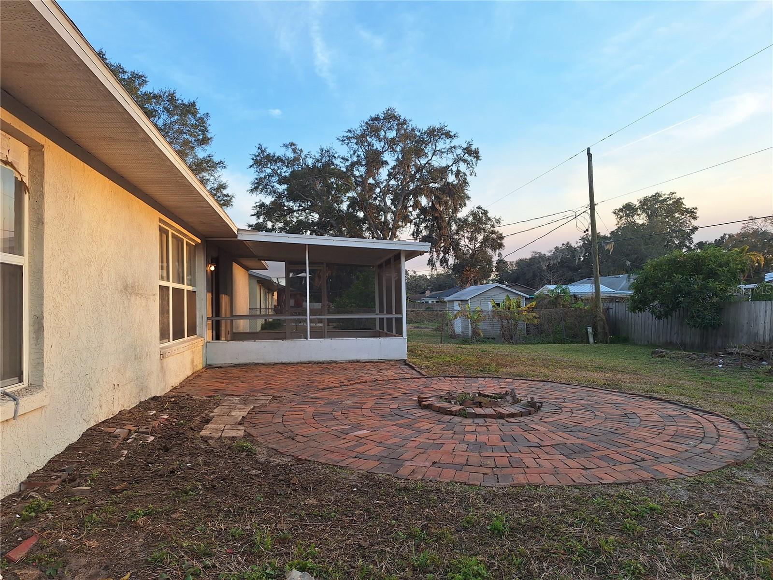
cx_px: 386
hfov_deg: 73.9
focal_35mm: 23
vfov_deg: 58.9
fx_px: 514
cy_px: 290
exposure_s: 1/917
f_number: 1.8
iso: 40
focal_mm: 5.54
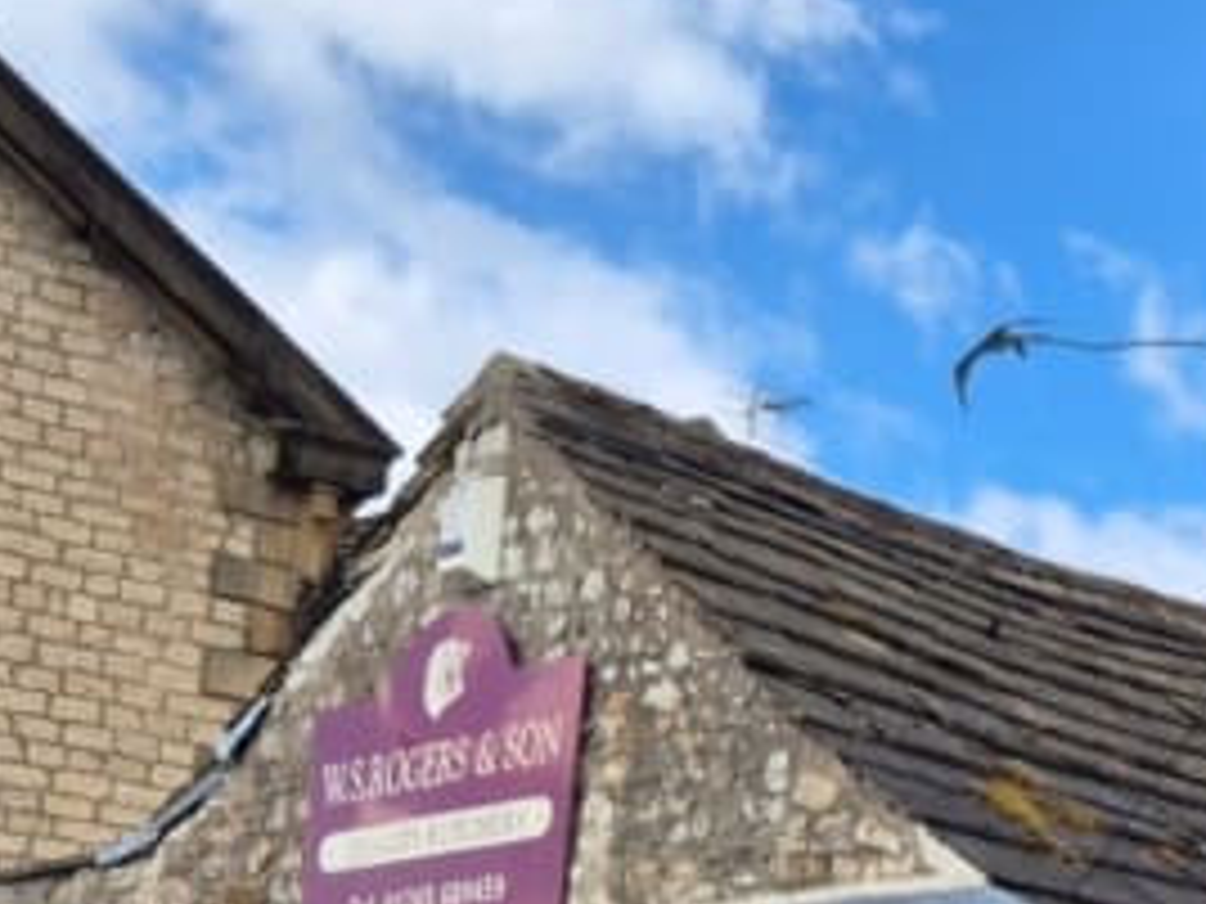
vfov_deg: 13.7
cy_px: 1277
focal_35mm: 103
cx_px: 2030
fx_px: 3588
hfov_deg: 16.6
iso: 25
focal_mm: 5.4
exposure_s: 1/1092
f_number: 1.8
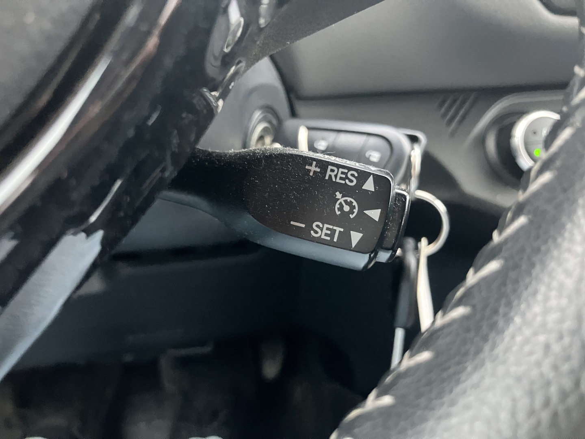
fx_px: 473
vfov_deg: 49.7
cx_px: 292
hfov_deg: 63.4
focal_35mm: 28
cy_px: 220
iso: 640
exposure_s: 1/30
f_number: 1.8
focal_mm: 3.99
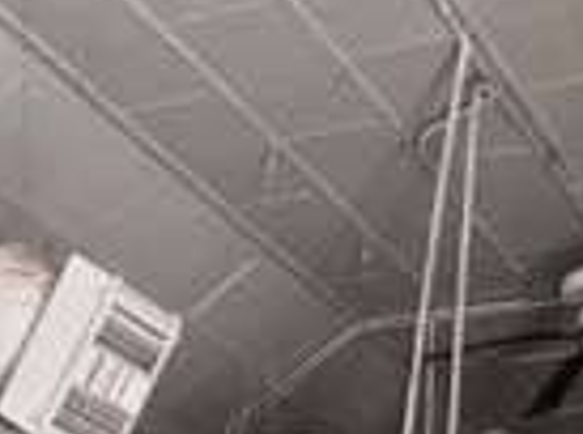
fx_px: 1764
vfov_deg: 10.8
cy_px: 1191
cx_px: 123
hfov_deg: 18.6
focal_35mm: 105
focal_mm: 2.22
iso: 640
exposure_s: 1/60
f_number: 2.2
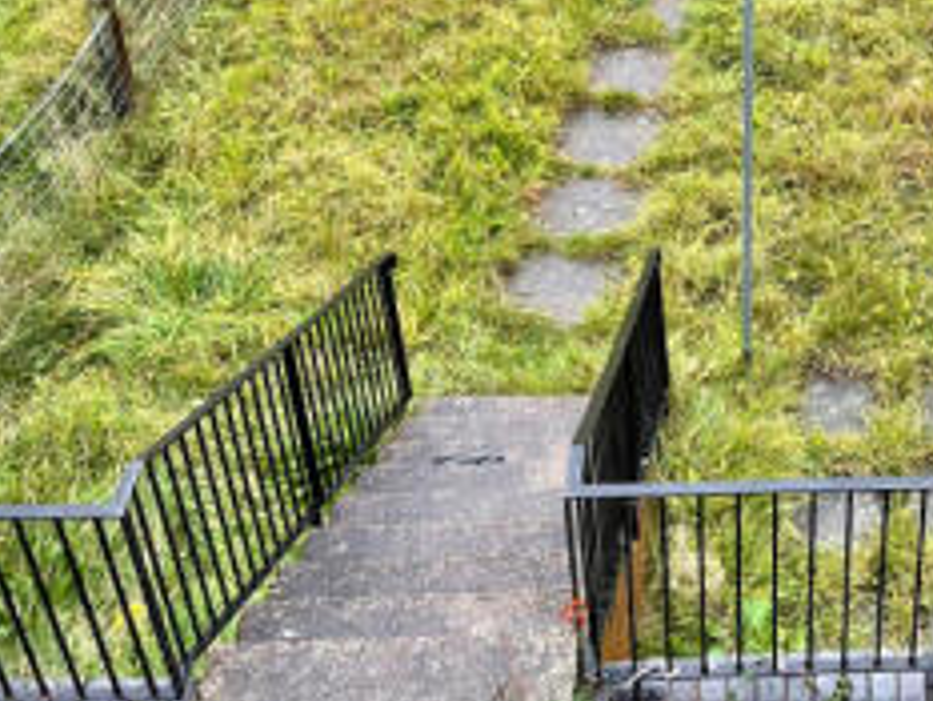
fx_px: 1753
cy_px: -154
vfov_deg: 21.0
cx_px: 971
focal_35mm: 65
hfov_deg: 27.7
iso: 32
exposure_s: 1/154
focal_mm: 5.1
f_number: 1.6
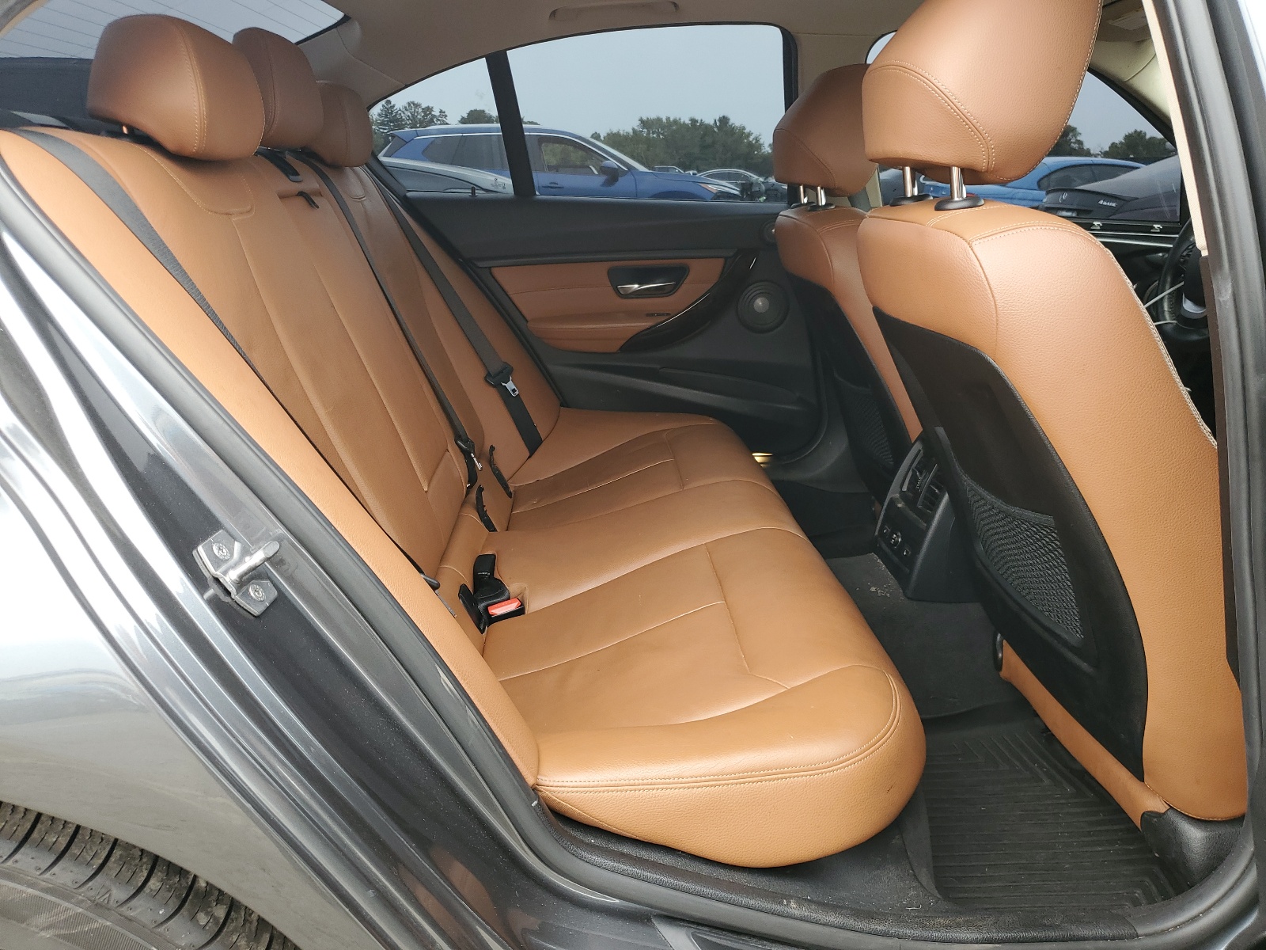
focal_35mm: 26
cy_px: 475
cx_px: 633
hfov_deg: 67.3
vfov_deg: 53.1
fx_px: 951
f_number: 1.5
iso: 51
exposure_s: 1/120
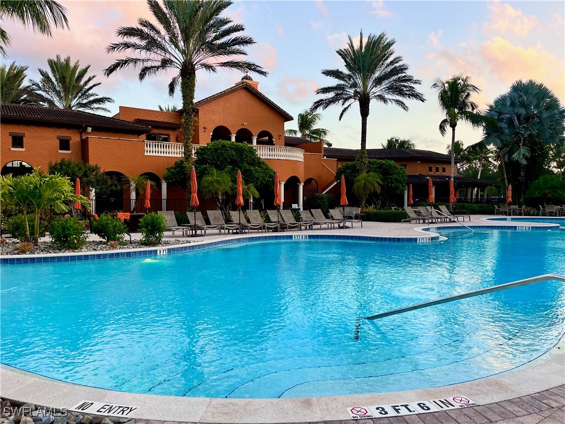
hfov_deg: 67.3
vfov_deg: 53.1
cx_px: 282
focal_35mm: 26
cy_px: 212
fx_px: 424
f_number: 1.6
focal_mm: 5.1
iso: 40
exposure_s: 1/274
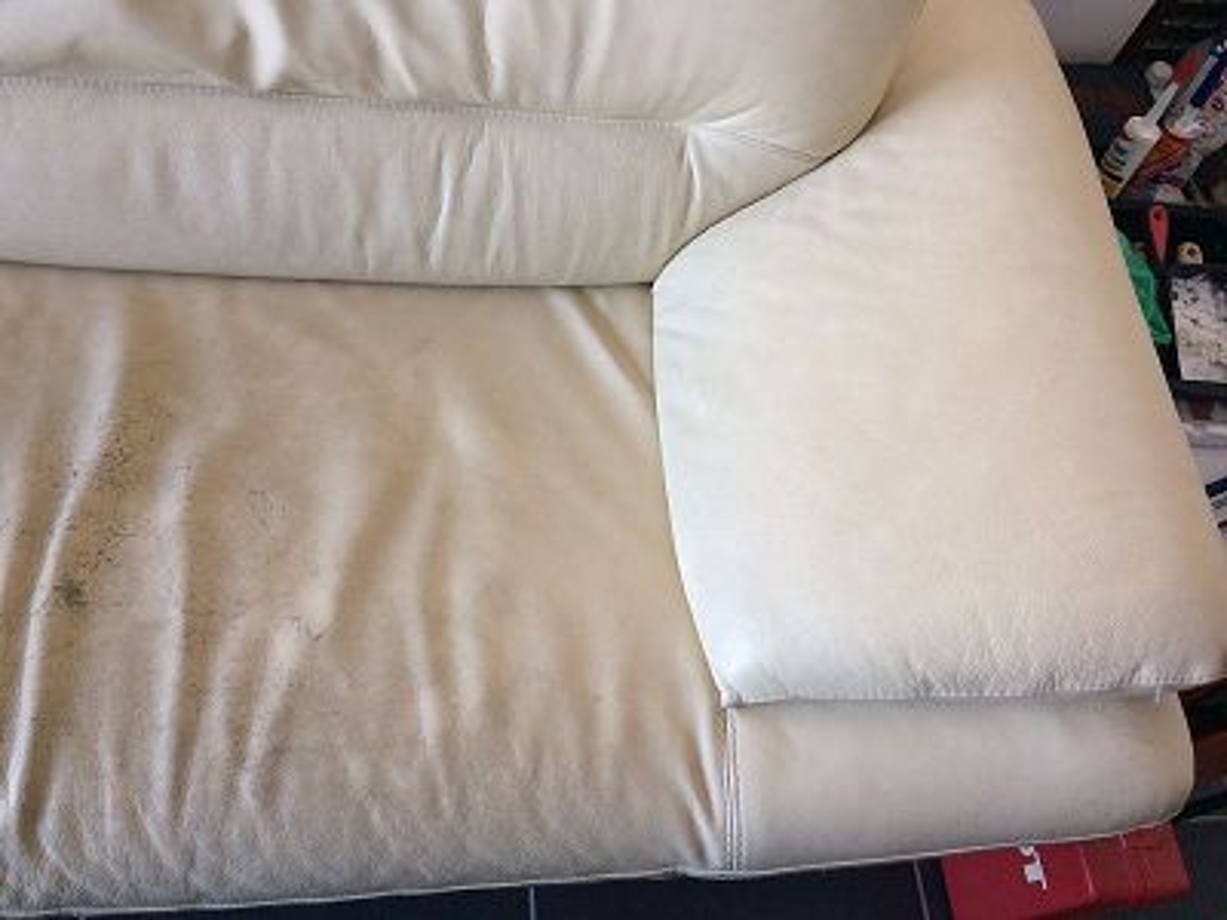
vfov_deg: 48.2
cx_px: 614
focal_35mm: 29
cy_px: 460
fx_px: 1028
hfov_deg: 61.7
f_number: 2.2
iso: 50
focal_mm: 4.15
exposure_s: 1/33
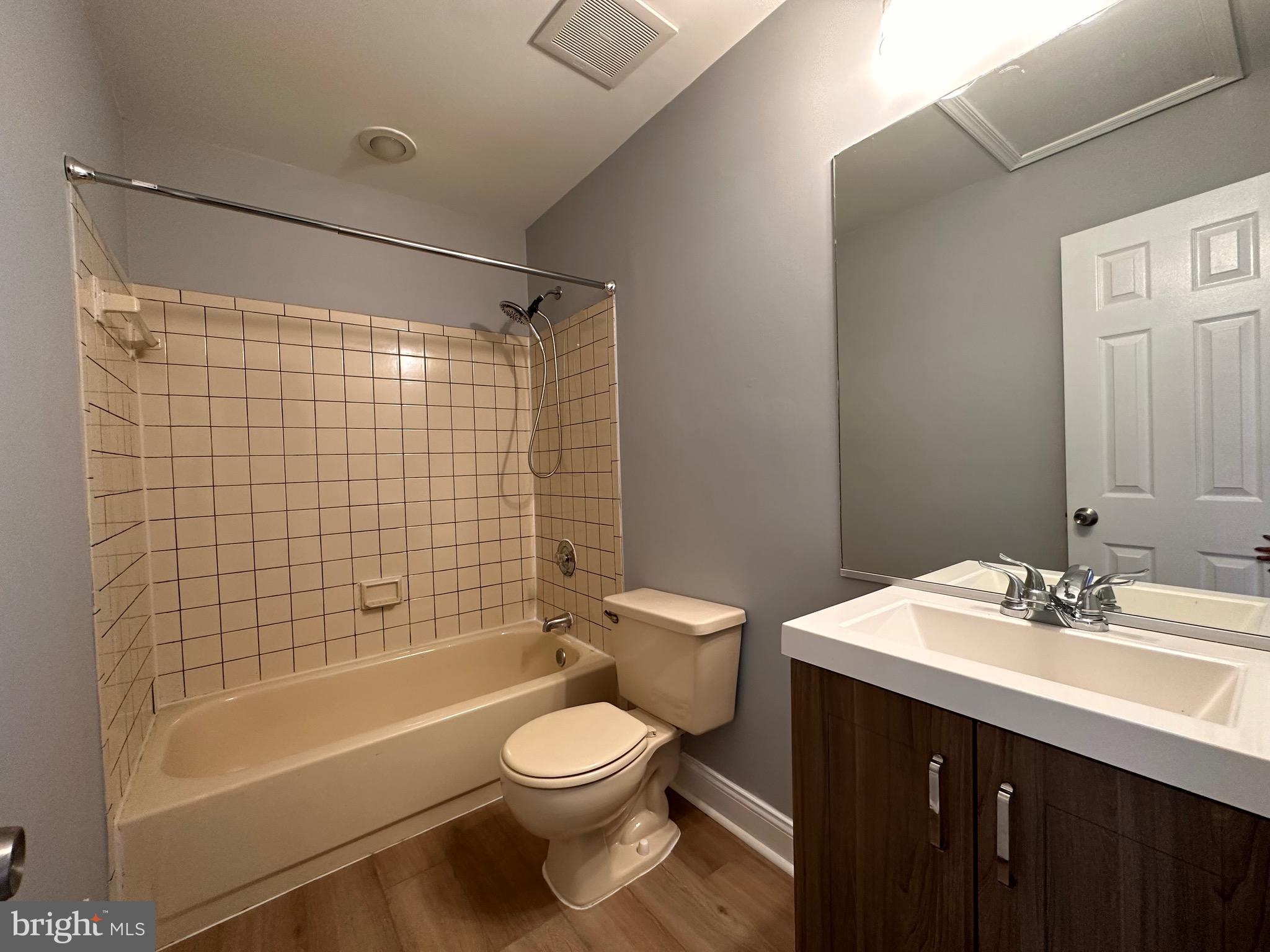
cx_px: 635
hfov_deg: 102.1
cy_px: 476
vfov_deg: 85.7
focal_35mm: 14
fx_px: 514
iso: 200
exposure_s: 1/60
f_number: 2.2
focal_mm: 2.22
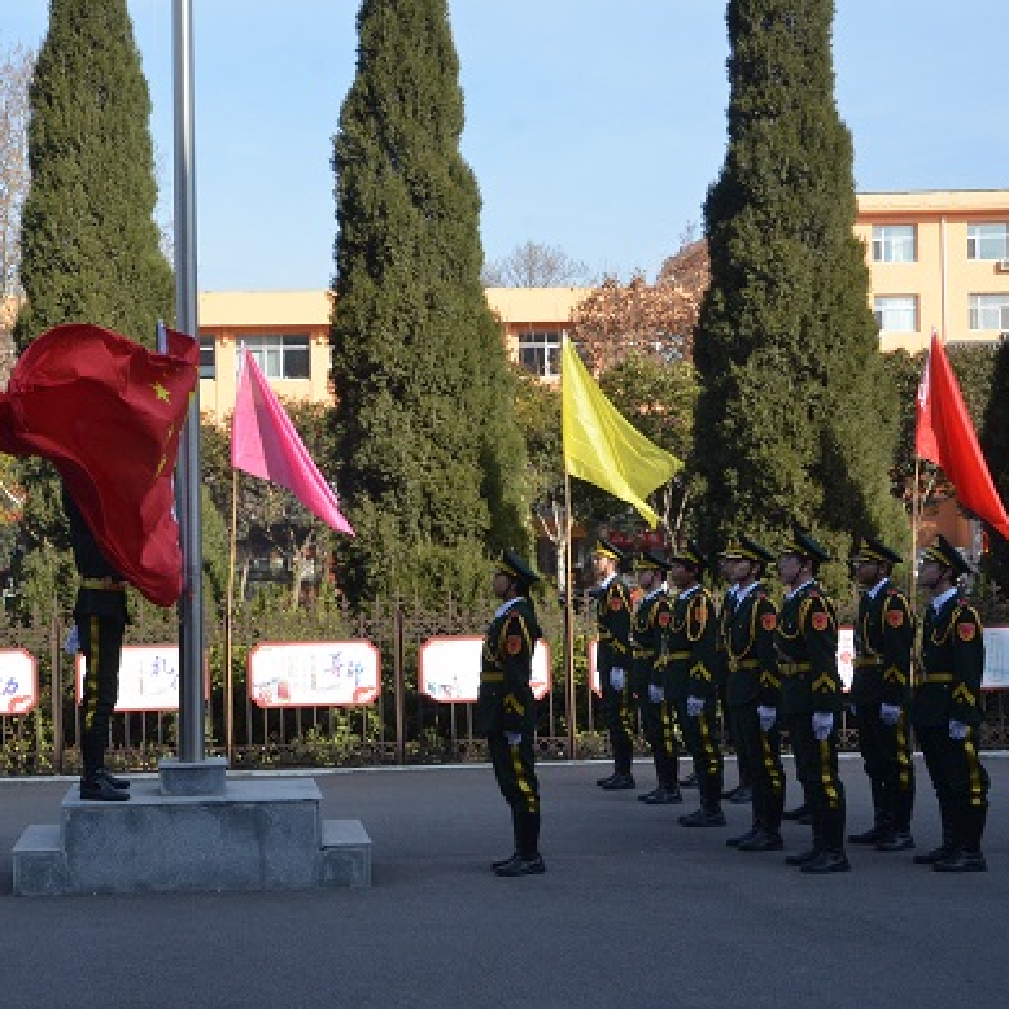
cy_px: 502
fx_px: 1682
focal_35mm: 51
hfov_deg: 32.8
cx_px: 257
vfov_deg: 33.4
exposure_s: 1/750
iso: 1000
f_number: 13
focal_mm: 26
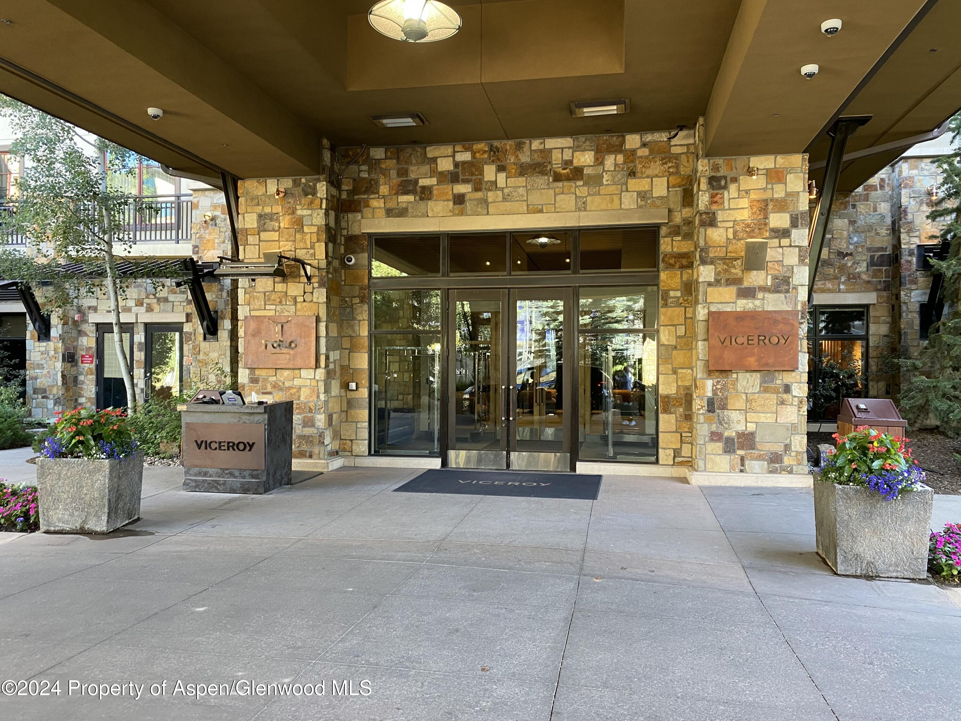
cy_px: 360
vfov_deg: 53.1
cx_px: 480
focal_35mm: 26
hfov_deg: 67.3
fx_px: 722
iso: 80
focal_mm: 4.25
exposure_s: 1/60
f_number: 1.8
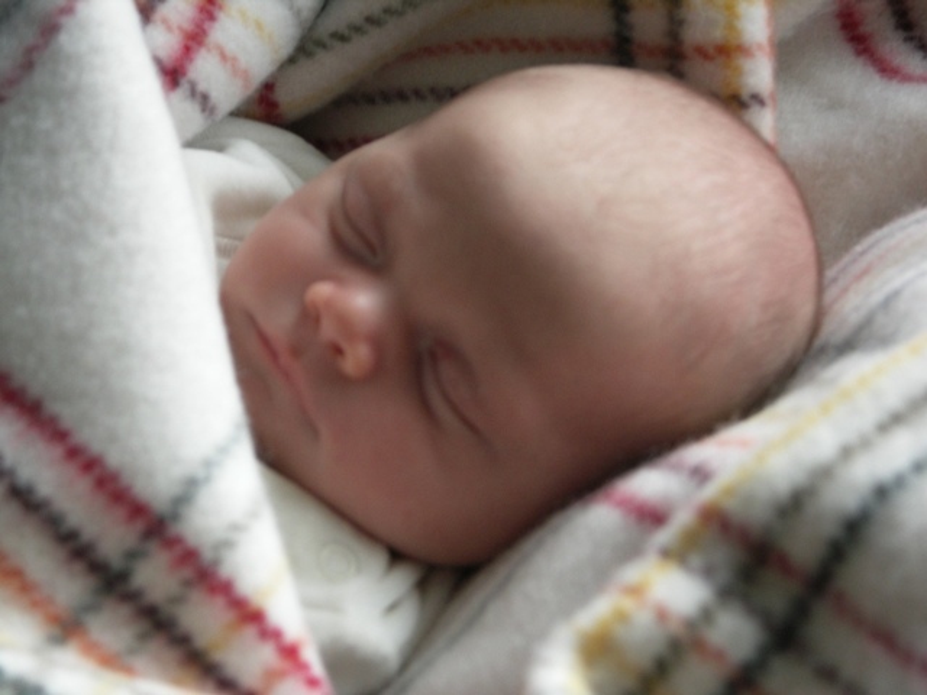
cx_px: 464
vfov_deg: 12.1
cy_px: 348
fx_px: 3267
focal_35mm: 122
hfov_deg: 16.1
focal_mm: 31.6
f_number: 3.2
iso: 200
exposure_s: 1/100
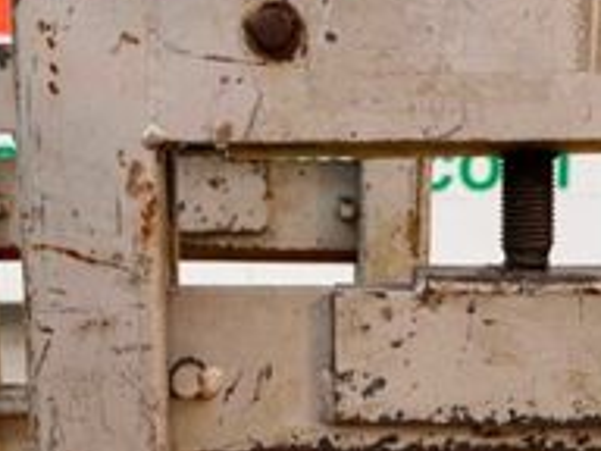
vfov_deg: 19.5
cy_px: 354
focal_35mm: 75
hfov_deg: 26.0
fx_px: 1302
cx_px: 304
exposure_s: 1/100
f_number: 1.78
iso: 100
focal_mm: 6.76
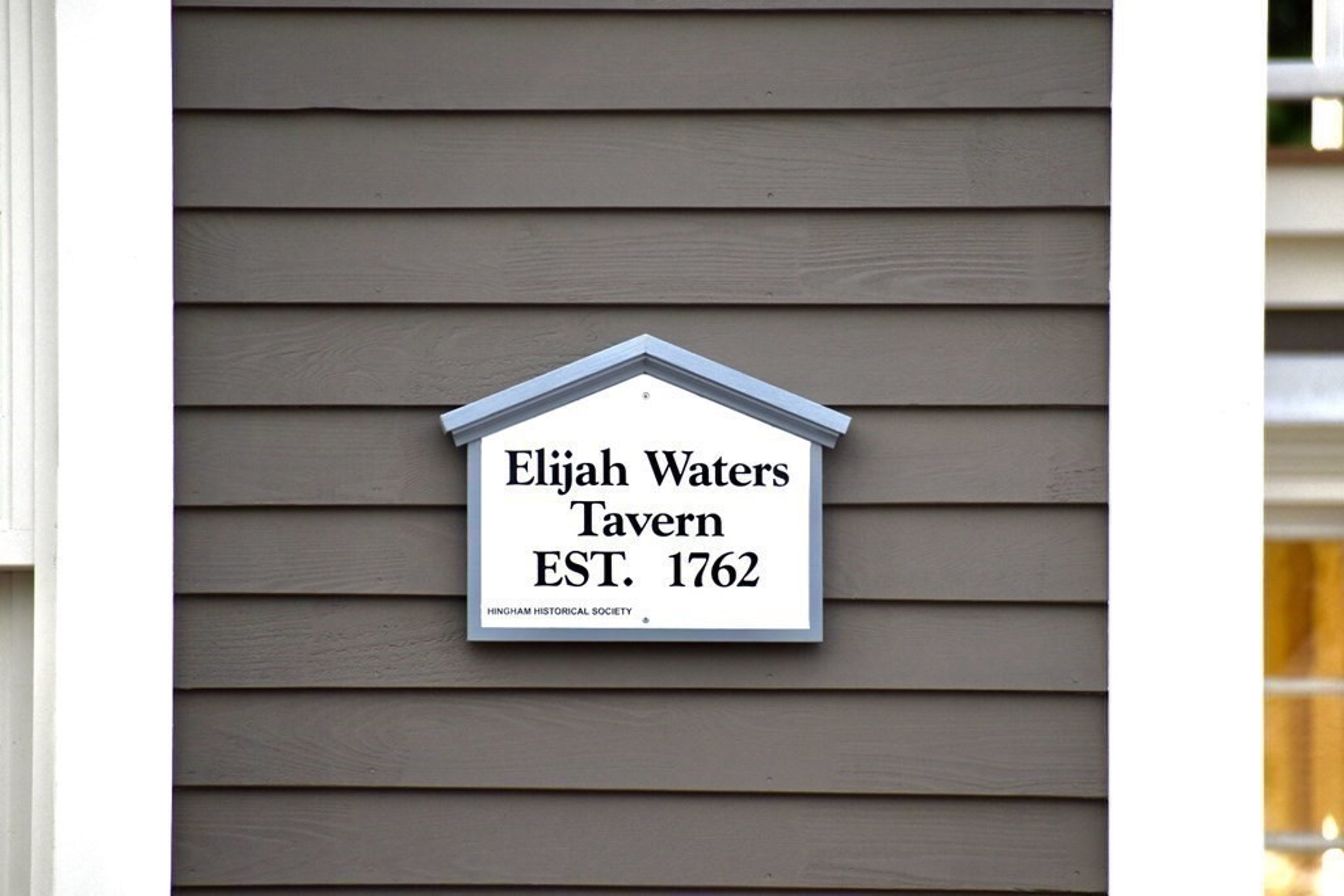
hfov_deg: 4.6
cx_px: 672
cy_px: 448
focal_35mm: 450
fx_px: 16801
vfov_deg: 3.1
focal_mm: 300
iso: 720
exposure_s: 1/1000
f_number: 6.3
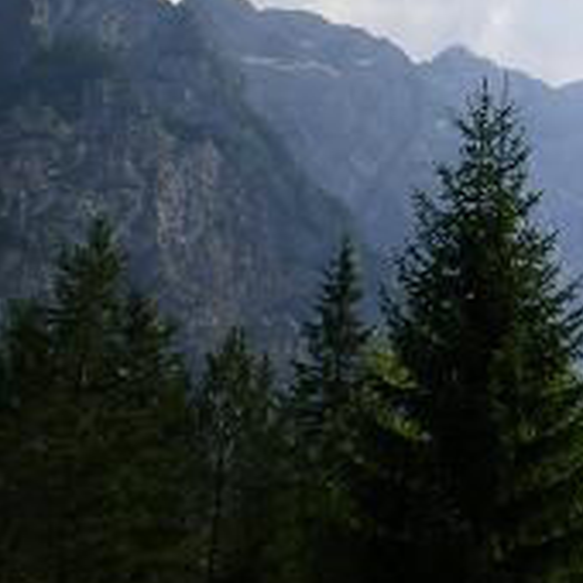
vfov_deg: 18.3
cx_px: 761
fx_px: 1810
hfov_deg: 17.2
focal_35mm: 95
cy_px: 257
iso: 64
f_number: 4.6
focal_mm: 6.3
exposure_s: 1/800
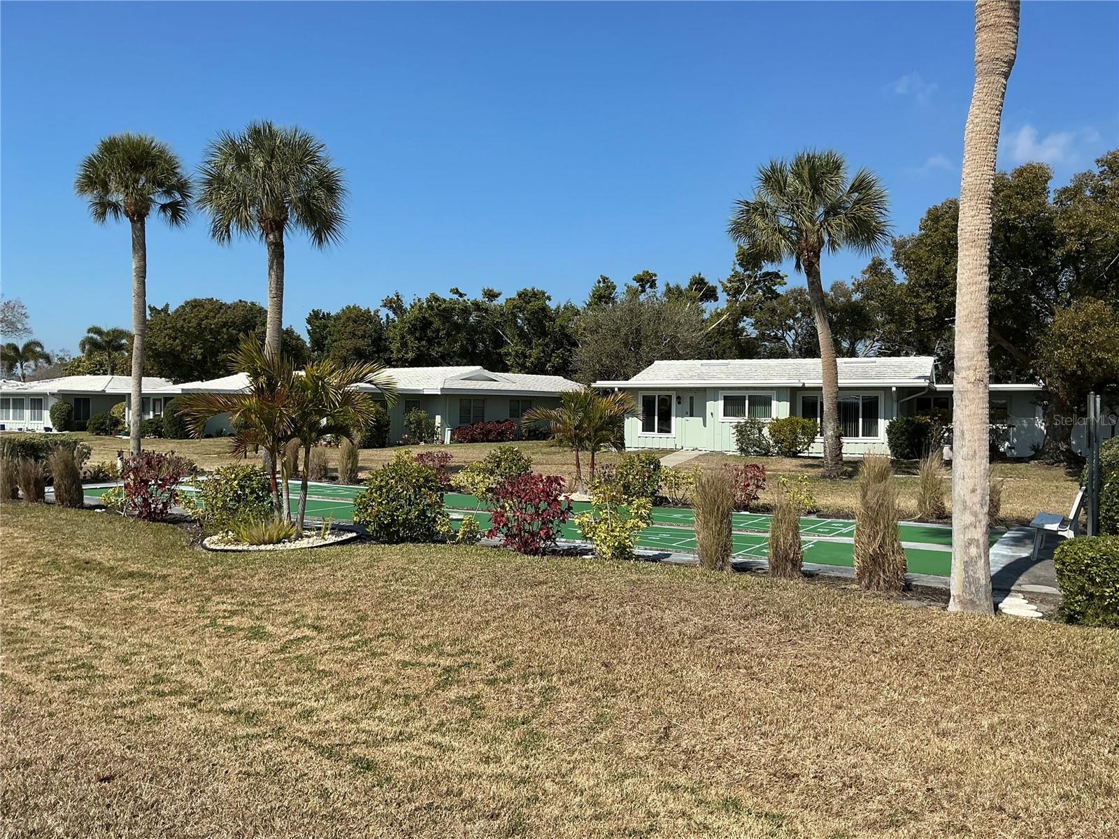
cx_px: 560
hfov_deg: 61.7
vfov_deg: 48.2
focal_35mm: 29
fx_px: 937
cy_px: 420
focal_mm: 3
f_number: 1.8
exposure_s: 1/2667
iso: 25
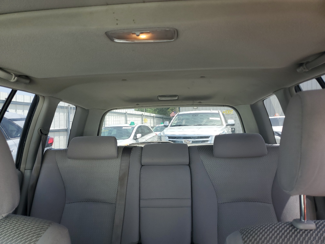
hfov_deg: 67.3
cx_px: 162
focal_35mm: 26
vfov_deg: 53.1
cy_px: 122
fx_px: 244
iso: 50
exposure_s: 1/323
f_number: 1.5
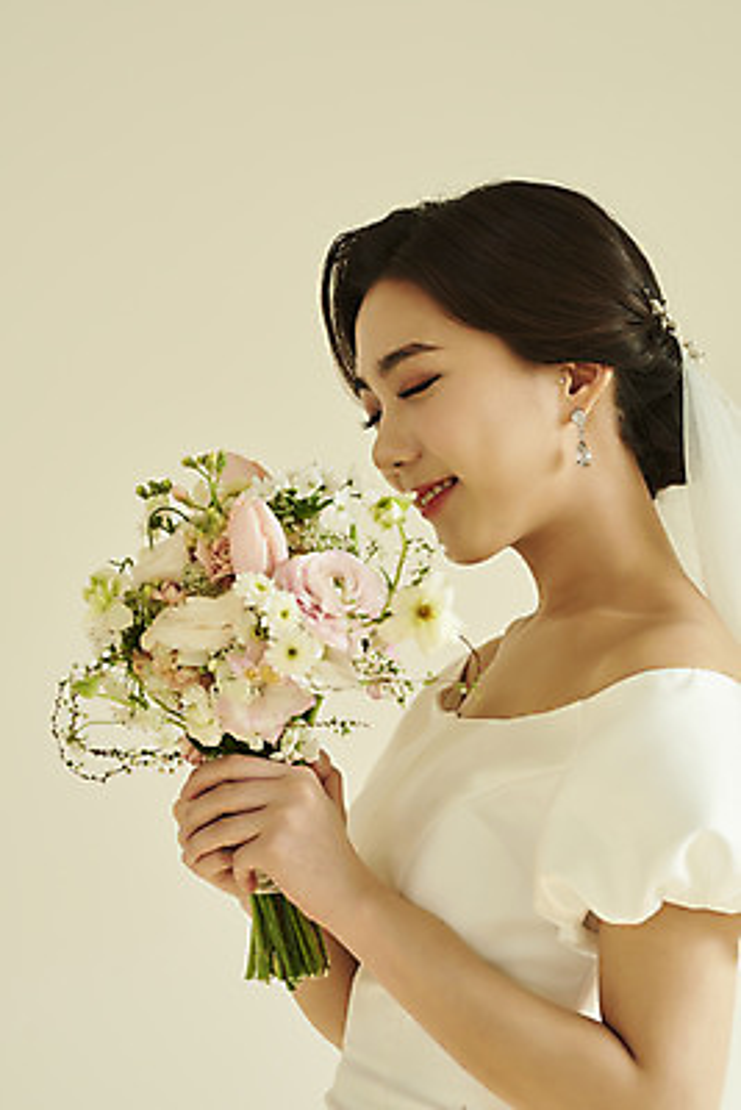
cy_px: 555
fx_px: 2622
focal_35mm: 85
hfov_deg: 16.1
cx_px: 370
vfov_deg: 23.9
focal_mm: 85
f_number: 4
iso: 250
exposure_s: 1/125
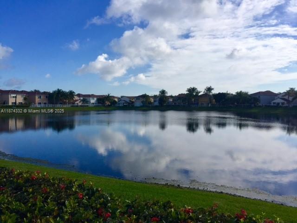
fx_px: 249
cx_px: 148
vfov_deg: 48.2
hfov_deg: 61.7
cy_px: 112
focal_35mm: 29
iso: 32
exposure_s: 1/3597
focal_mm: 4.15
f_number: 2.2
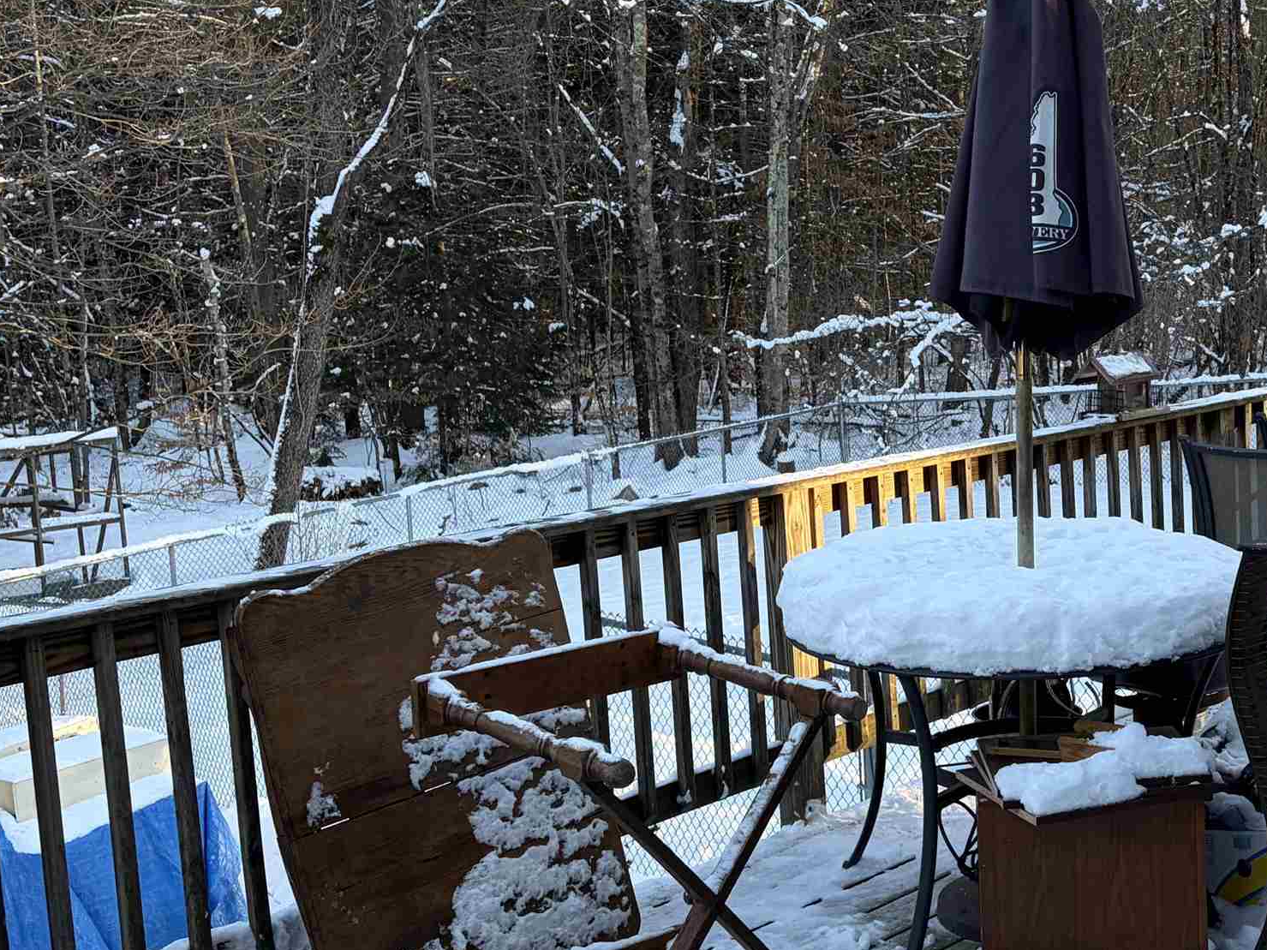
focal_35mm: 54
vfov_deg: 27.0
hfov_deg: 34.3
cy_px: 461
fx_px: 1976
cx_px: 1033
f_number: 1.6
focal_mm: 5.96
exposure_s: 1/195
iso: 40
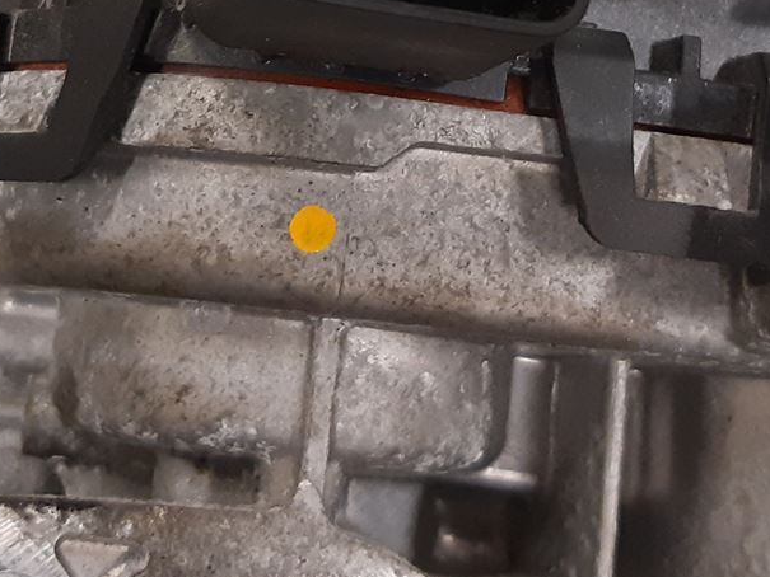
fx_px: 1958
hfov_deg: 22.2
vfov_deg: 16.3
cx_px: 368
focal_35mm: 88
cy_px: -55
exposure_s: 1/50
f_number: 1.7
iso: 200
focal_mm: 3.93
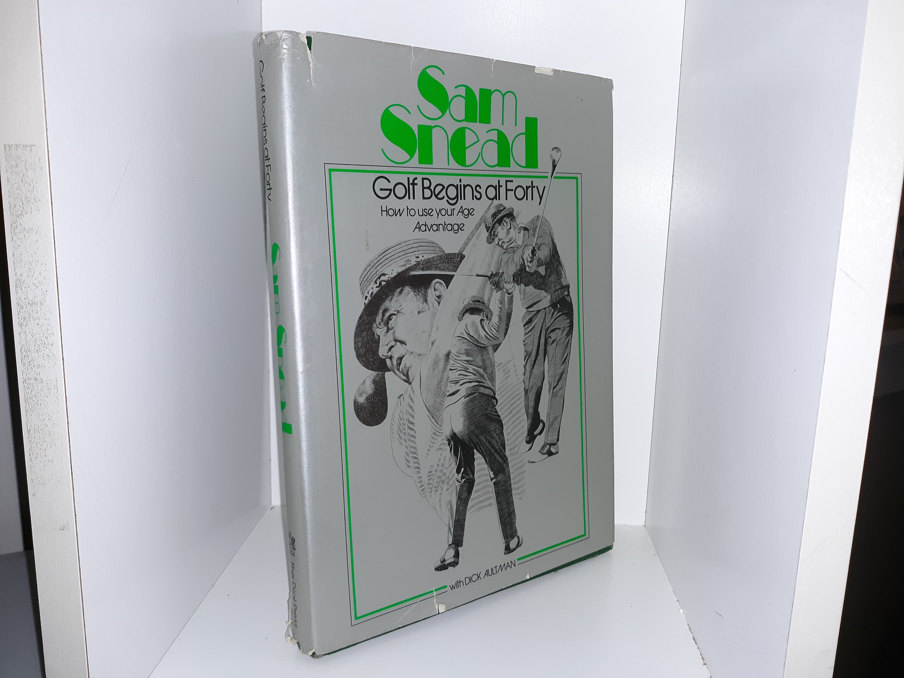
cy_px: 339
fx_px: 731
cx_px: 452
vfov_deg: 49.7
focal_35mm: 28
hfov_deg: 63.4
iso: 64
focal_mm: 3.7
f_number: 1.7
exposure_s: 1/120
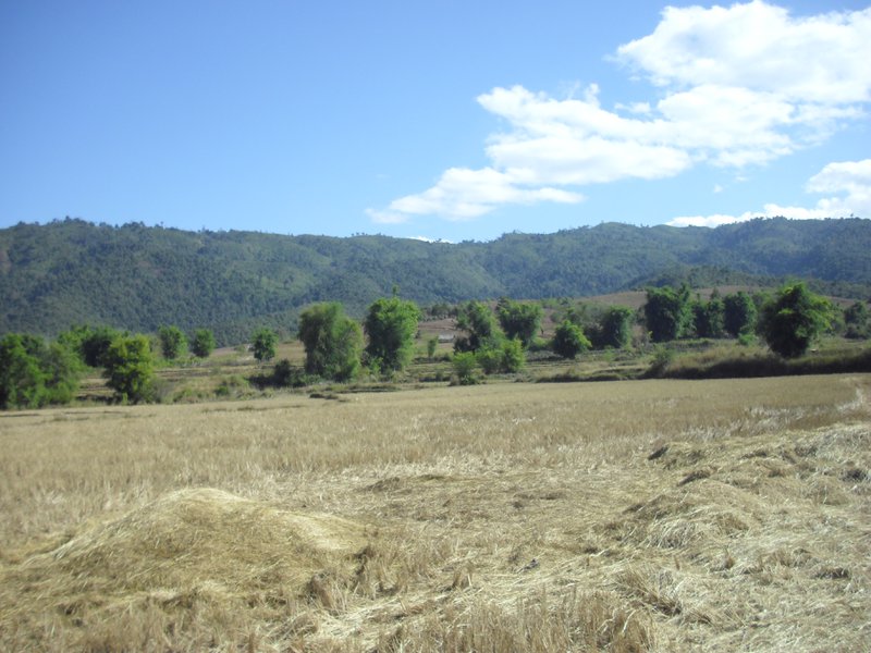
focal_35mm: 38
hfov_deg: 49.0
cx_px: 436
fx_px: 956
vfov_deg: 37.7
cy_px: 326
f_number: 8
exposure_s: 1/200
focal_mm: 6.2
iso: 100
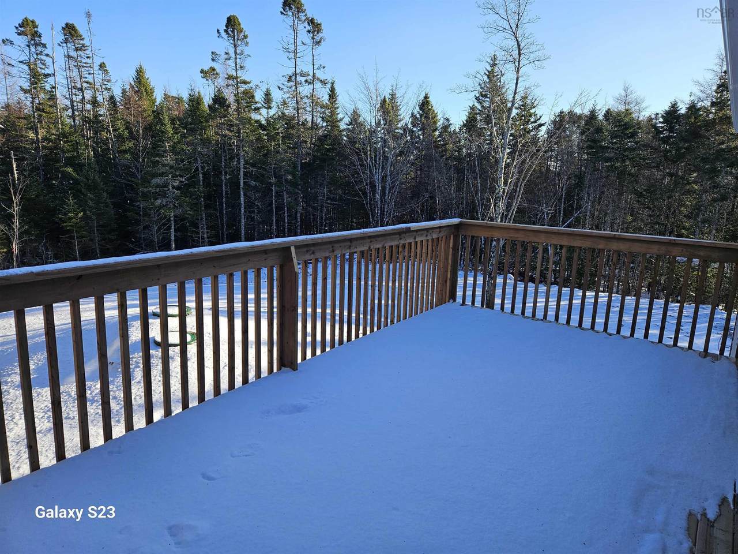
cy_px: 277
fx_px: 490
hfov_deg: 73.9
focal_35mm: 23
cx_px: 369
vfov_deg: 58.9
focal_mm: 5.4
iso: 40
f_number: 1.8
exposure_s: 1/1205
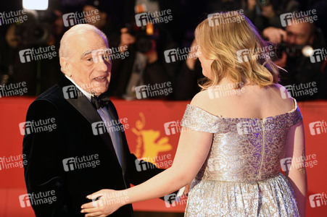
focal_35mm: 105
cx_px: 164
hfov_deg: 19.5
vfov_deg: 13.0
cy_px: 108
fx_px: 953
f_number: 3.5
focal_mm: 105
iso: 800
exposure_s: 1/200
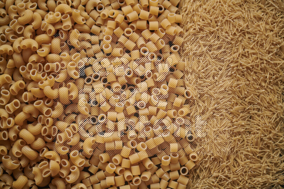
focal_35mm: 50
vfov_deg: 27.0
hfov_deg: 39.6
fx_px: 395
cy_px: 94
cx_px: 142
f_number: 8
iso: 160
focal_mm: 50
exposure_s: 1/100
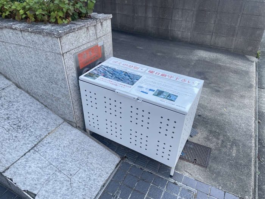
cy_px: 100
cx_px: 132
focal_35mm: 26
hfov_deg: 67.3
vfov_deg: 53.1
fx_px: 199
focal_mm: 4.2
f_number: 1.6
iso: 32
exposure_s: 1/584
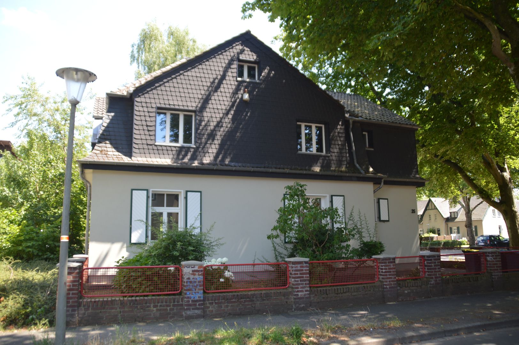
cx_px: 260
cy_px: 172
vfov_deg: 47.9
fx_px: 389
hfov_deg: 67.4
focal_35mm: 27
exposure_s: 1/125
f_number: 4
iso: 100
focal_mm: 18
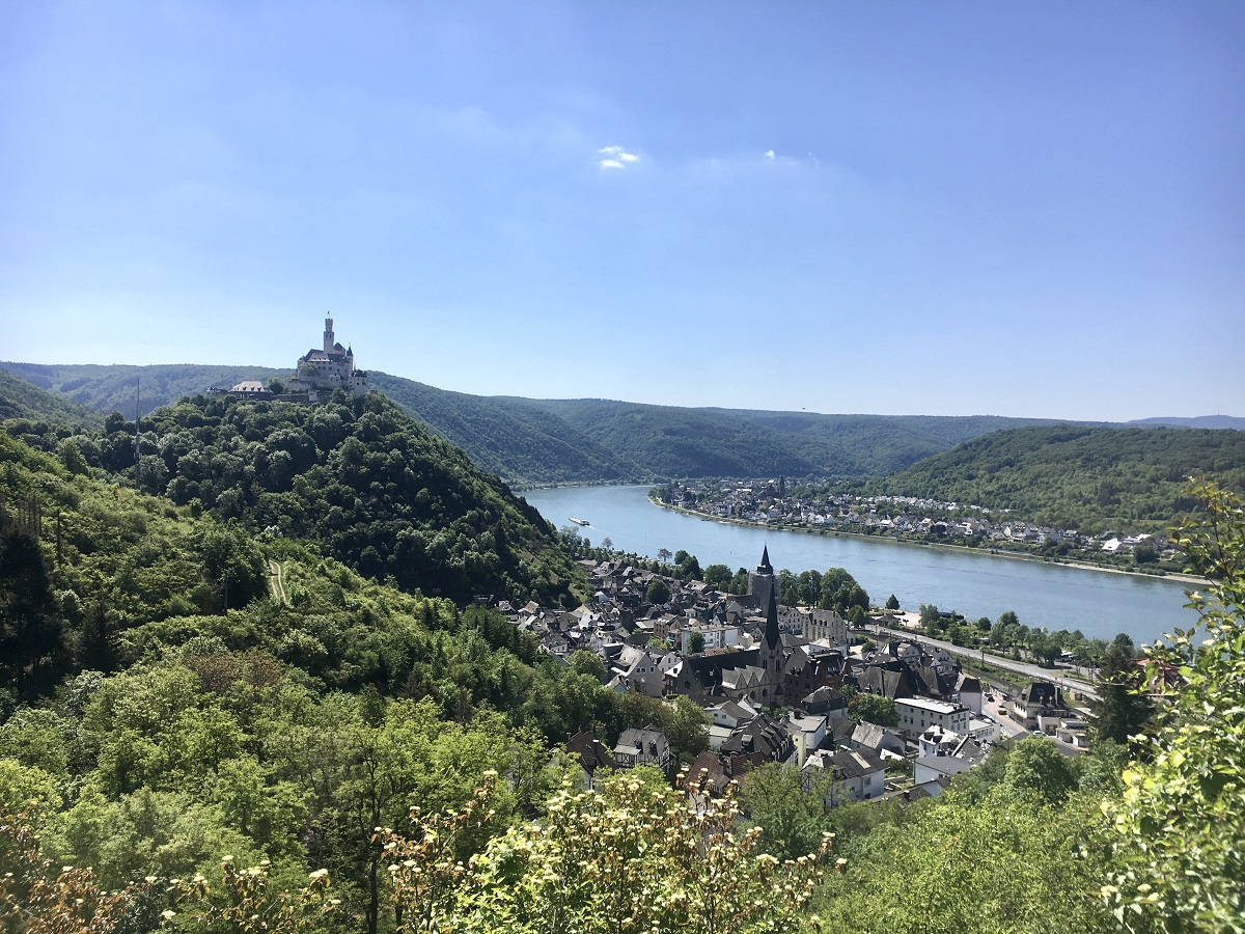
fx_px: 1043
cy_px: 467
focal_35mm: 29
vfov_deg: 48.2
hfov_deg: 61.7
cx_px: 622
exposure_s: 1/1748
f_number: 2.2
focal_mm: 4.15
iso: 25
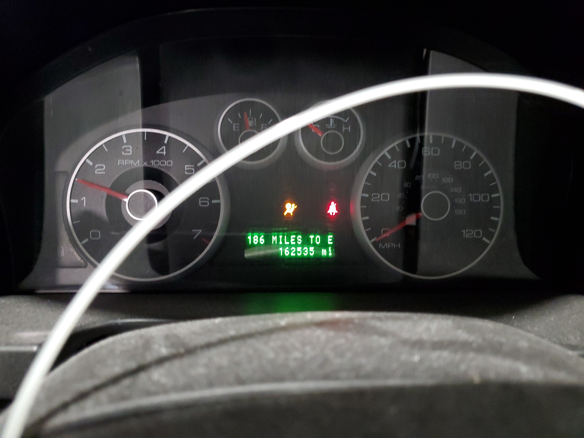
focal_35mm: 26
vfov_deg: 53.1
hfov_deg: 67.3
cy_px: 219
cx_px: 292
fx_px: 439
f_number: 1.5
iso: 322
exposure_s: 1/15
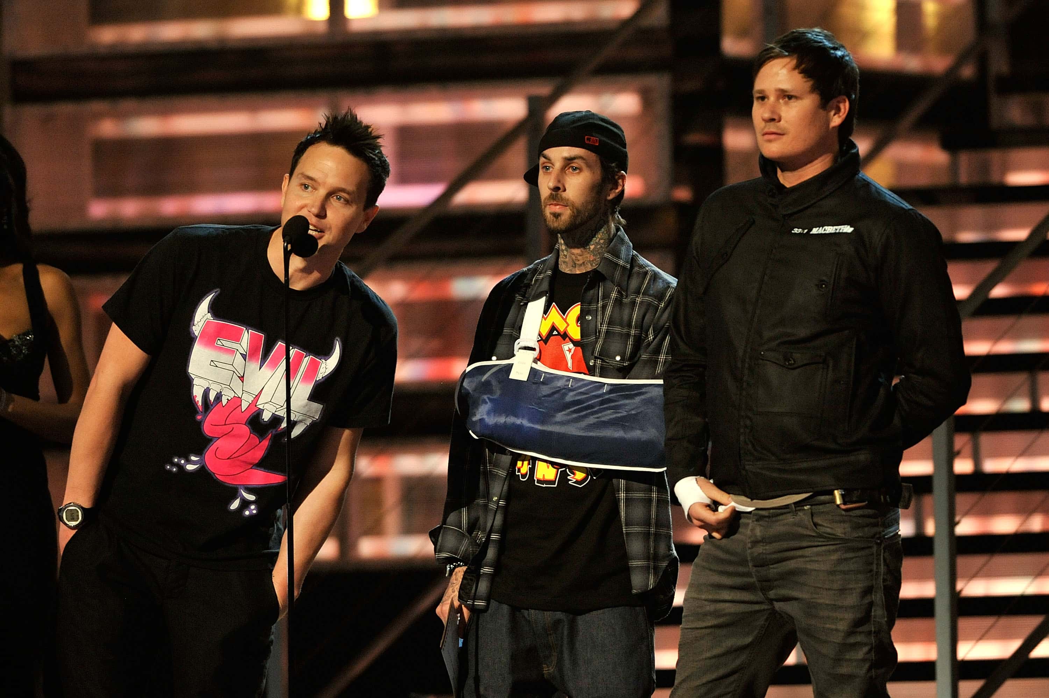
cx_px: 524
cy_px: 349
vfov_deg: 3.4
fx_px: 11649
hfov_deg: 5.2
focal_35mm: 400
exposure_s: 1/400
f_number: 4.5
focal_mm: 400
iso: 2500
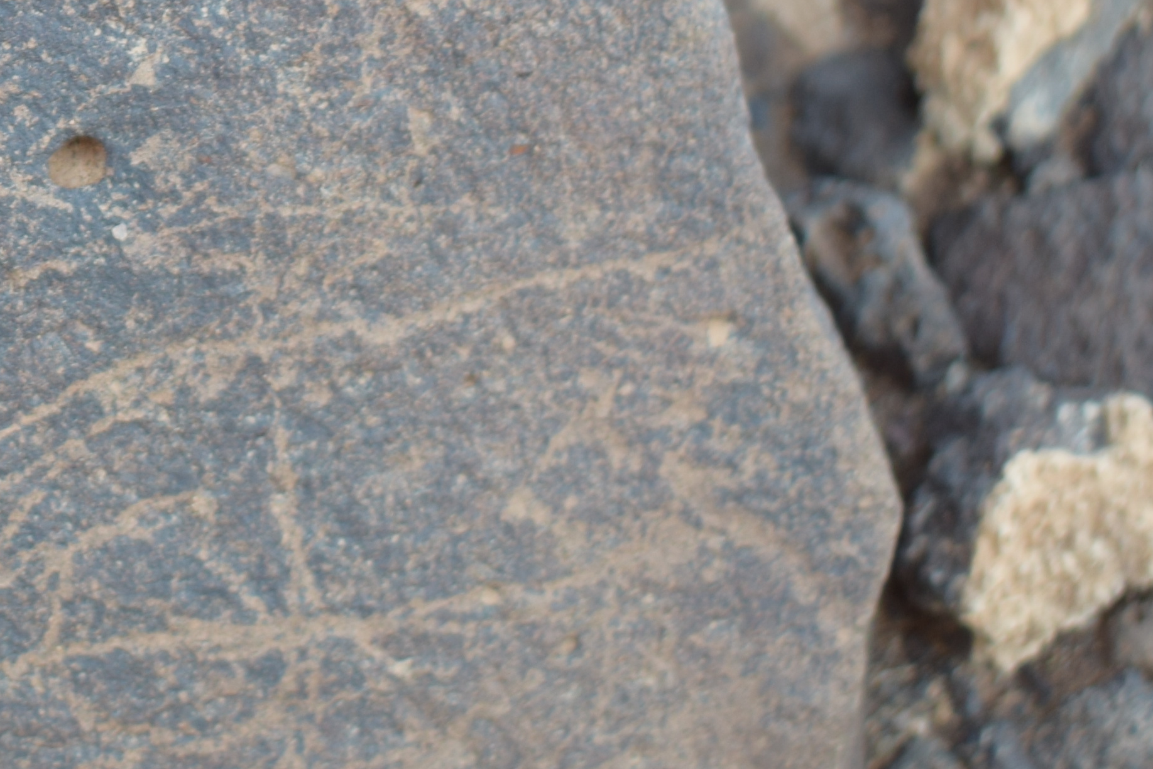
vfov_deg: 11.1
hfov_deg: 16.1
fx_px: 3927
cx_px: -208
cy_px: -21
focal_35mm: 123
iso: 200
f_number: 4
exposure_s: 1/100
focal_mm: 25
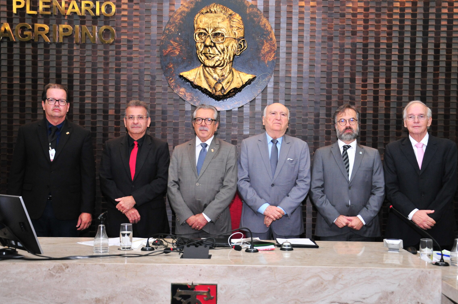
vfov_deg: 30.4
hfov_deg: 44.5
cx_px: 236
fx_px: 559
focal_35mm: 44
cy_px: 150
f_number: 4
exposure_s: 1/160
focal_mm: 26
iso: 800
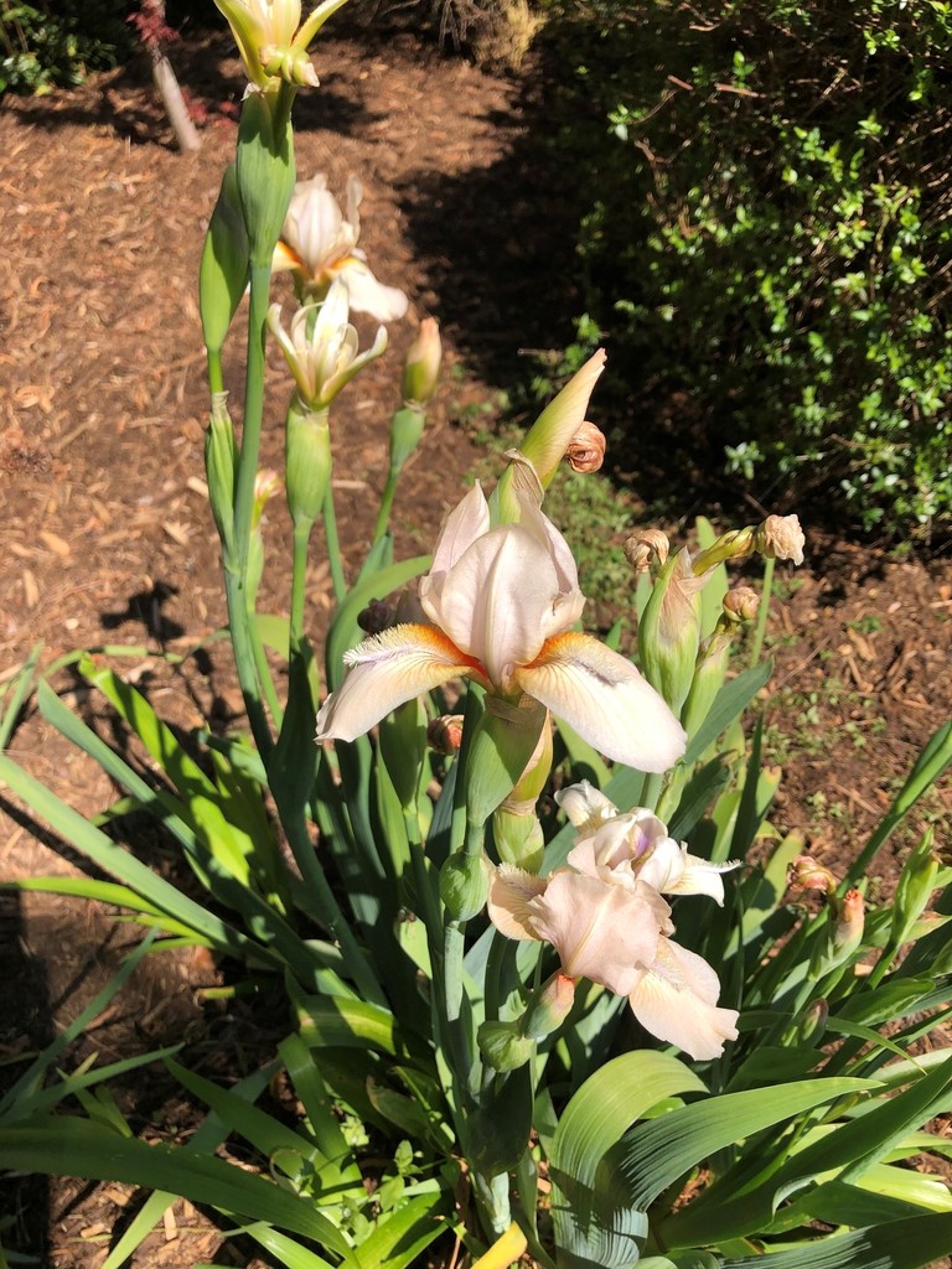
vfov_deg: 63.4
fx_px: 1027
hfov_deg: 49.7
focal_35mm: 28
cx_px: 476
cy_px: 634
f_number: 1.8
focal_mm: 3.99
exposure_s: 1/1473
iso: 20
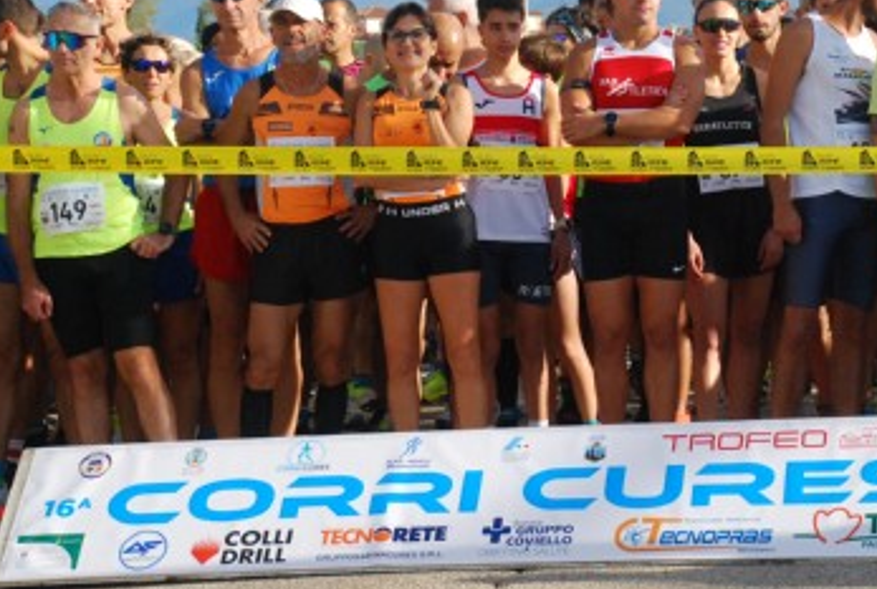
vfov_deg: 10.2
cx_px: 652
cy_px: 241
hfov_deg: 15.1
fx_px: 3296
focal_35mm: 135
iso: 1000
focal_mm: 52
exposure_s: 1/1000
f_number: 8
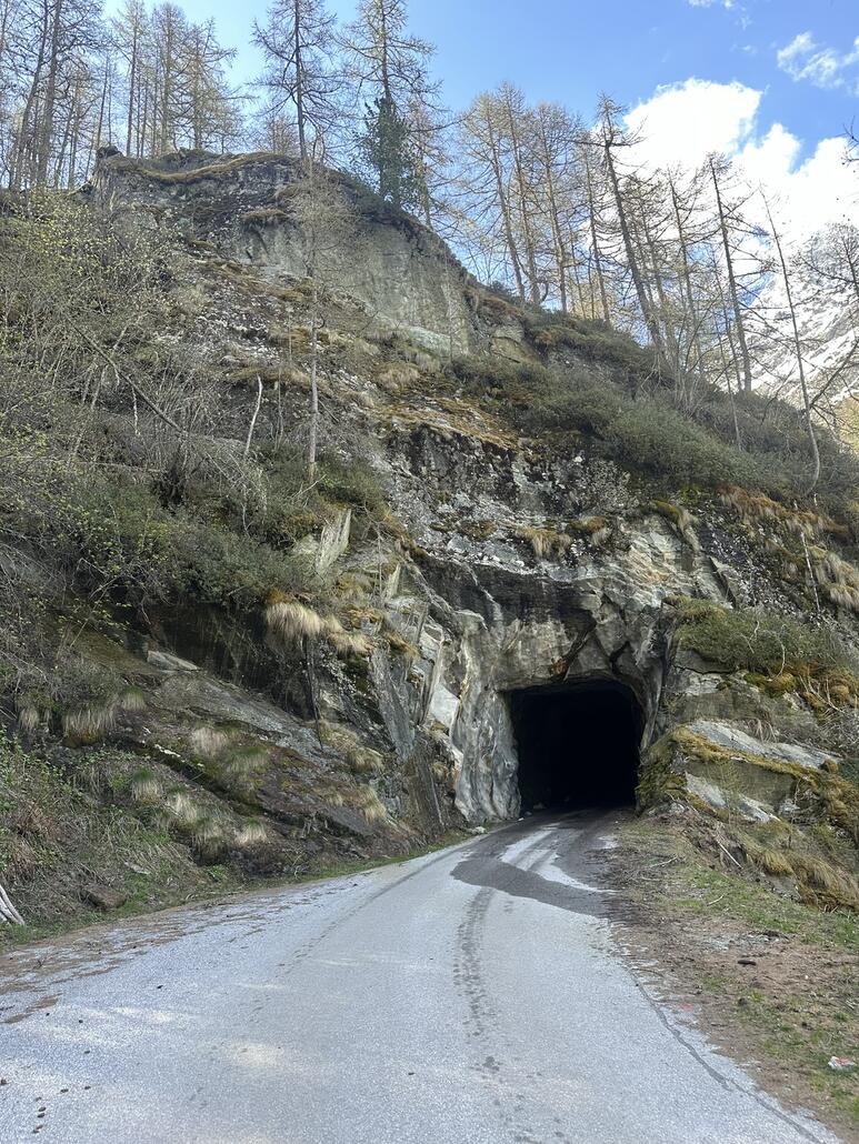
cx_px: 430
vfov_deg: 71.6
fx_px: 794
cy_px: 572
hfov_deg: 56.8
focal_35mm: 24
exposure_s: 1/298
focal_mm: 6.86
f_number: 1.78
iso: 80
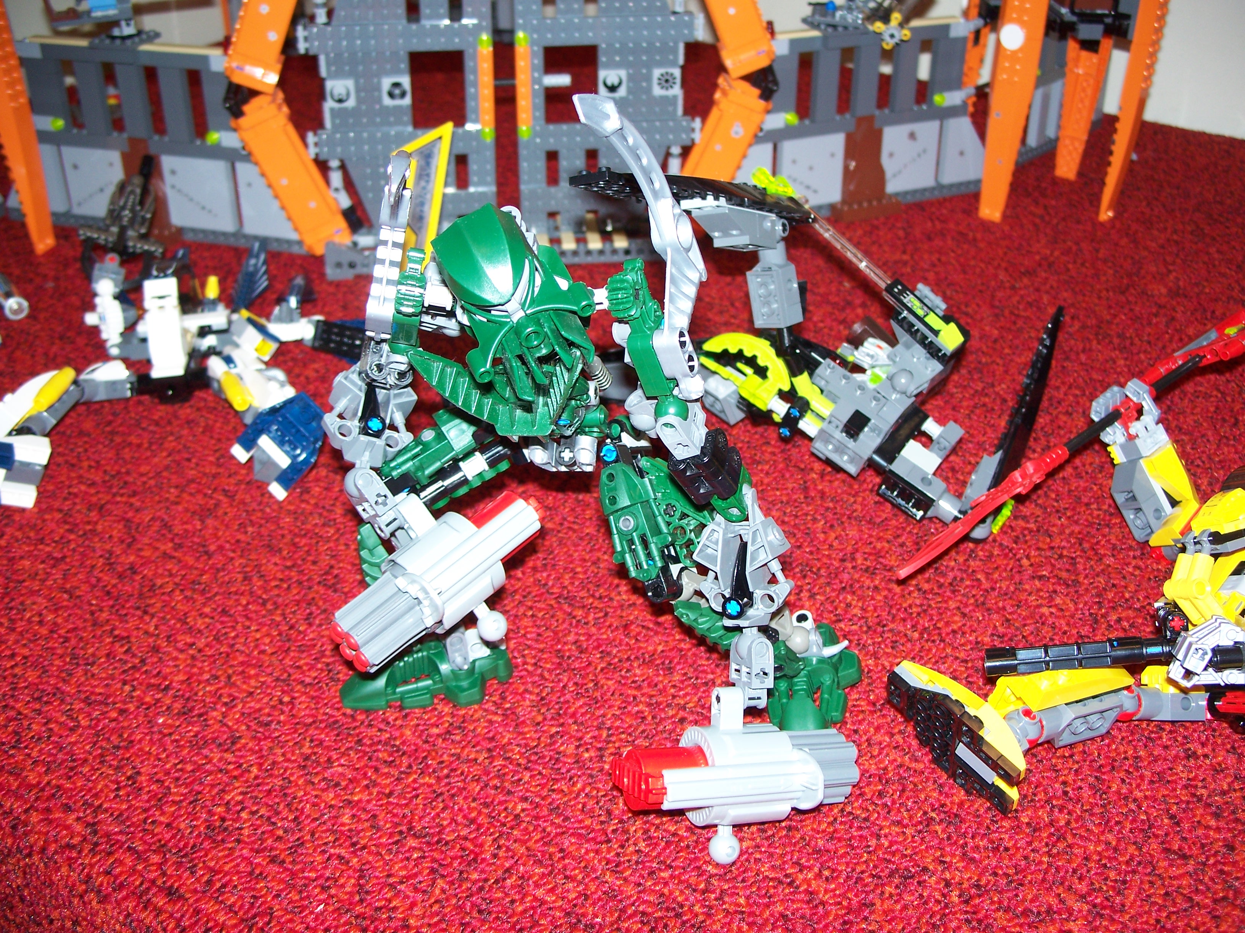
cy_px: 466
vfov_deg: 38.7
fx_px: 1331
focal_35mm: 37
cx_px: 622
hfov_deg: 50.1
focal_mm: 7.8
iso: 125
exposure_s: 1/60
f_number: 2.8
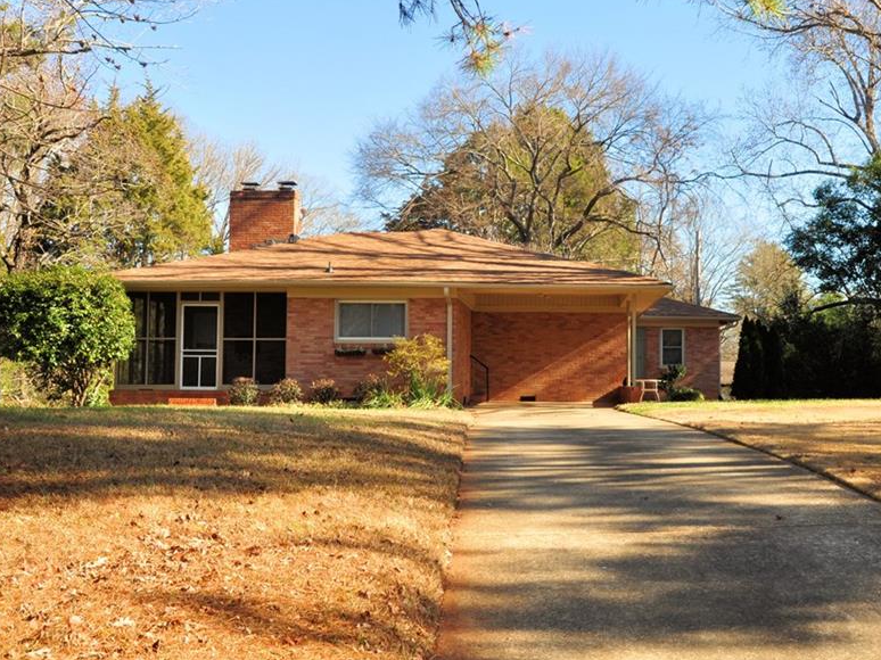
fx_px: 1212
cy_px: 302
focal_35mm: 48
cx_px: 553
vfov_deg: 30.5
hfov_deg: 39.7
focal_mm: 25
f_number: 13
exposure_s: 1/160
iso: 400
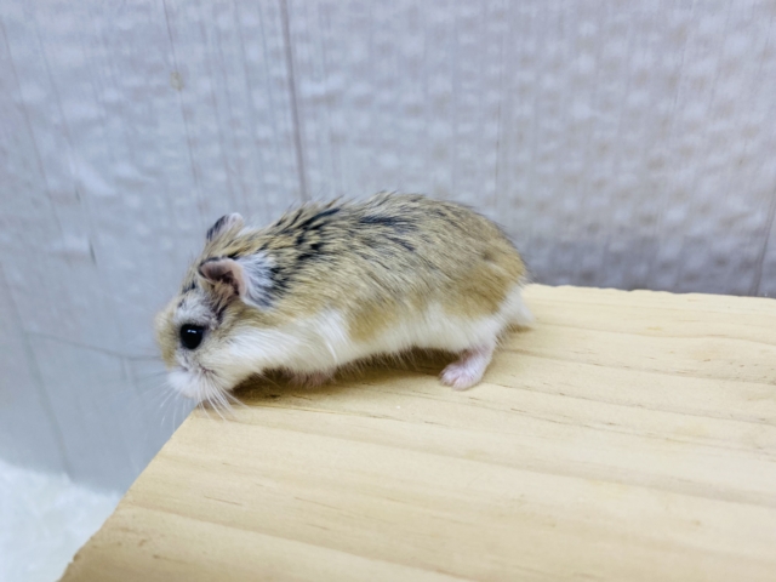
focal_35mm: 25
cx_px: 388
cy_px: 291
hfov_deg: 69.4
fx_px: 560
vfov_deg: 54.9
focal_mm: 4.25
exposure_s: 1/100
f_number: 1.8
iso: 125
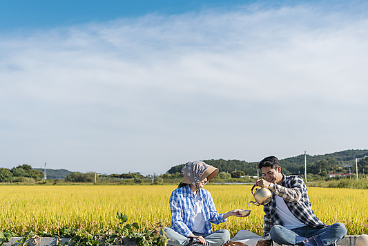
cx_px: 204
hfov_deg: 43.5
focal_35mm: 45
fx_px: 460
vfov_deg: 29.9
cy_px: 138
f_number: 3.5
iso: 100
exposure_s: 1/1600
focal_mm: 40
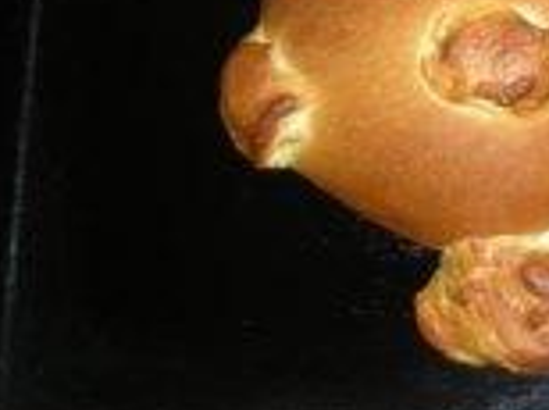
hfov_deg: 17.6
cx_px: 784
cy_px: -25
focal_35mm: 102
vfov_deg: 14.2
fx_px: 1615
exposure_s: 1/60.1
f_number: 3
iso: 50
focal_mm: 5.8
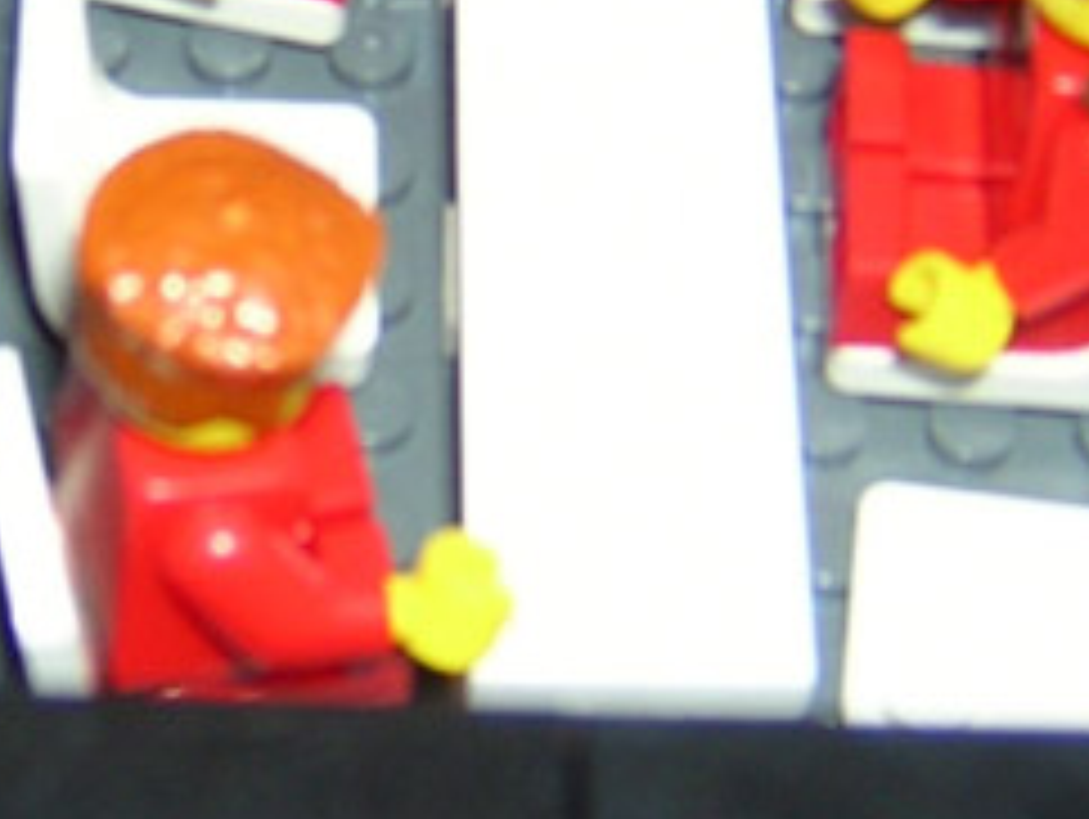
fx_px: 3747
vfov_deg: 12.4
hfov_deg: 16.5
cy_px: 99
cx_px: 288
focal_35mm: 119
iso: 100
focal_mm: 4.7
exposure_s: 1/60.1
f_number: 2.6
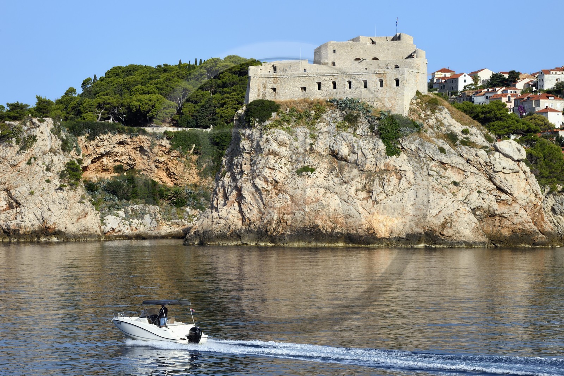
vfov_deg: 10.5
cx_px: 282
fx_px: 2036
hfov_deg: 15.8
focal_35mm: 130
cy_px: 188
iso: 200
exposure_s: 1/320
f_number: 13
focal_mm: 130
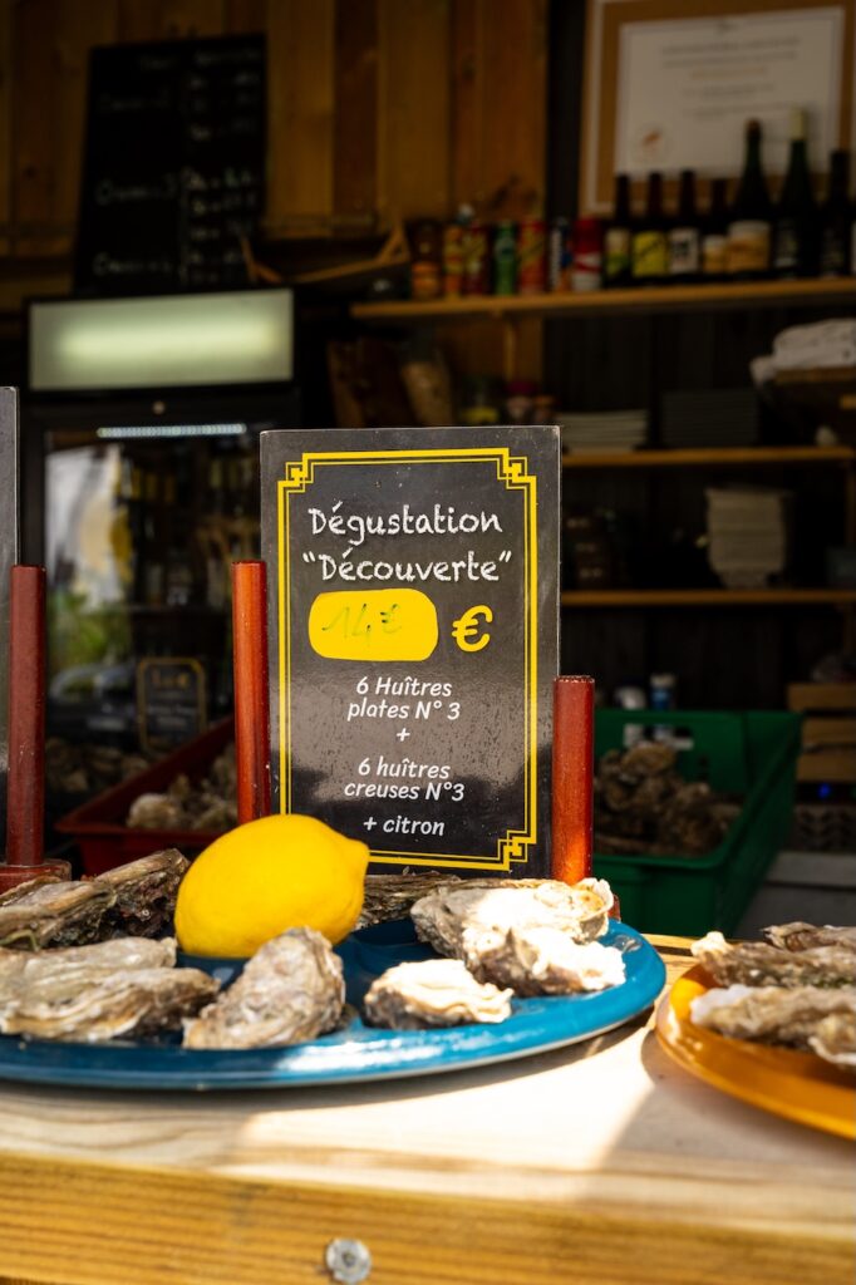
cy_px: 642
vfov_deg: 38.5
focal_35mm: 52
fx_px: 1842
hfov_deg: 26.2
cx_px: 428
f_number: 9
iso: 800
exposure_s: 1/50
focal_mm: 51.6
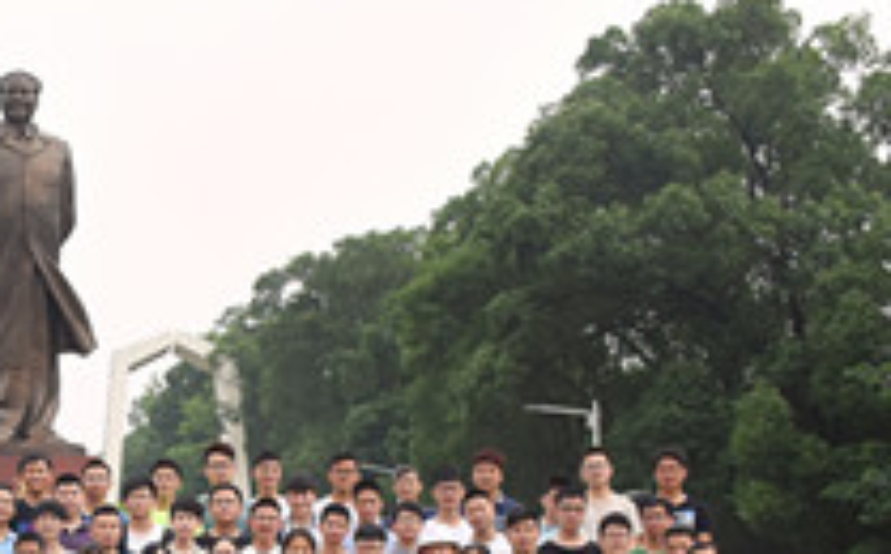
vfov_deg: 15.2
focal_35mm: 84
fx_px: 2042
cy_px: 552
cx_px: 13
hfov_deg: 23.6
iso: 640
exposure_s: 1/1000
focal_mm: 23
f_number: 8
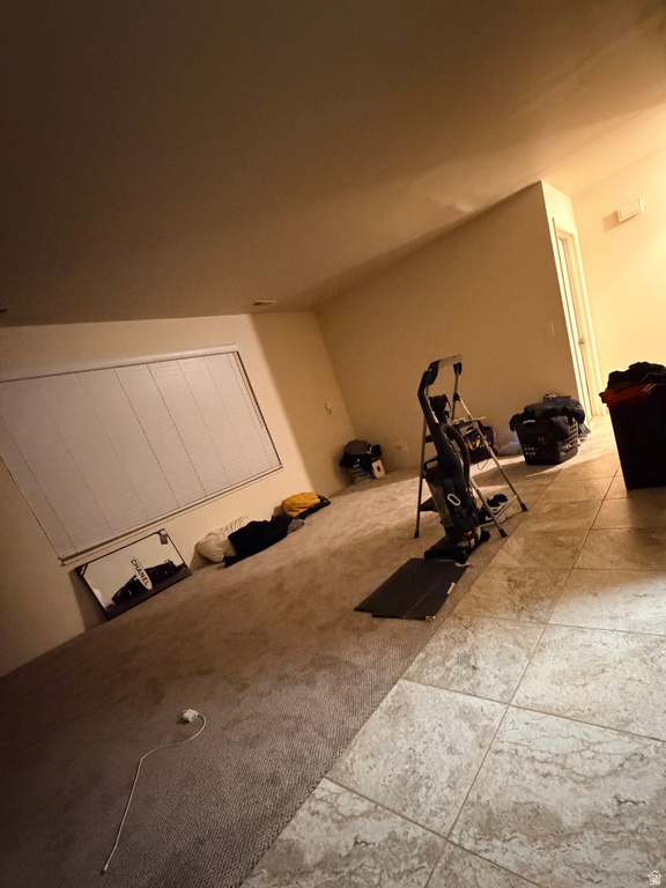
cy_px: 444
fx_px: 359
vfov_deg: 102.1
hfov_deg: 85.7
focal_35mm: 14
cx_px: 333
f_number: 2.2
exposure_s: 1/40
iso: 1600
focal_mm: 2.22
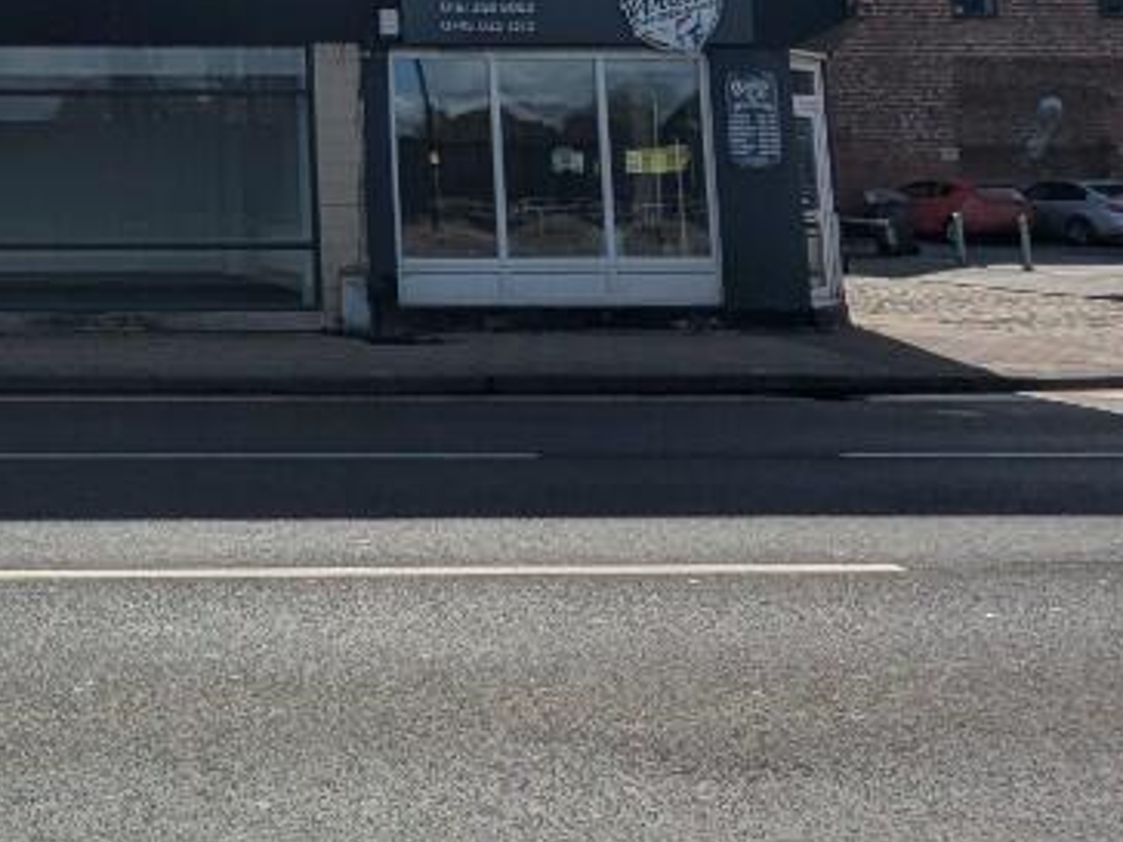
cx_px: -99
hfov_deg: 36.1
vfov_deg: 29.6
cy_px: -34
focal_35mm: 45
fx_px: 1460
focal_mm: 2.35
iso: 44
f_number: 2.2
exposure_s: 1/7752
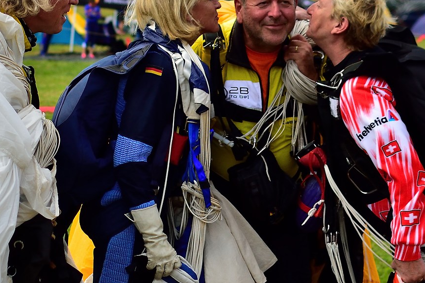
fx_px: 1716
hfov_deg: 14.0
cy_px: 37
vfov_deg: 9.4
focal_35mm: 145
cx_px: 25
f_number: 2.5
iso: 250
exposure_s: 1/4000
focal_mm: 35
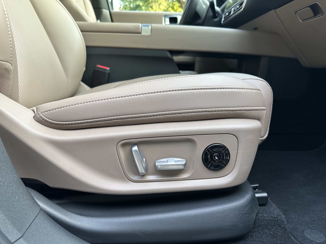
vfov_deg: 56.8
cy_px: 122
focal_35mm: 24
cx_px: 163
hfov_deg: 71.6
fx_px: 226
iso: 160
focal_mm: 6.86
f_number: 1.78
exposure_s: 1/121
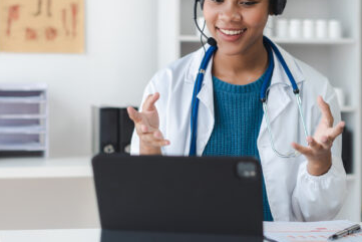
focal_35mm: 83
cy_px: 84
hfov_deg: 24.5
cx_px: 162
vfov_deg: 16.4
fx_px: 835
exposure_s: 1/400
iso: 160
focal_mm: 50
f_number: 2.2
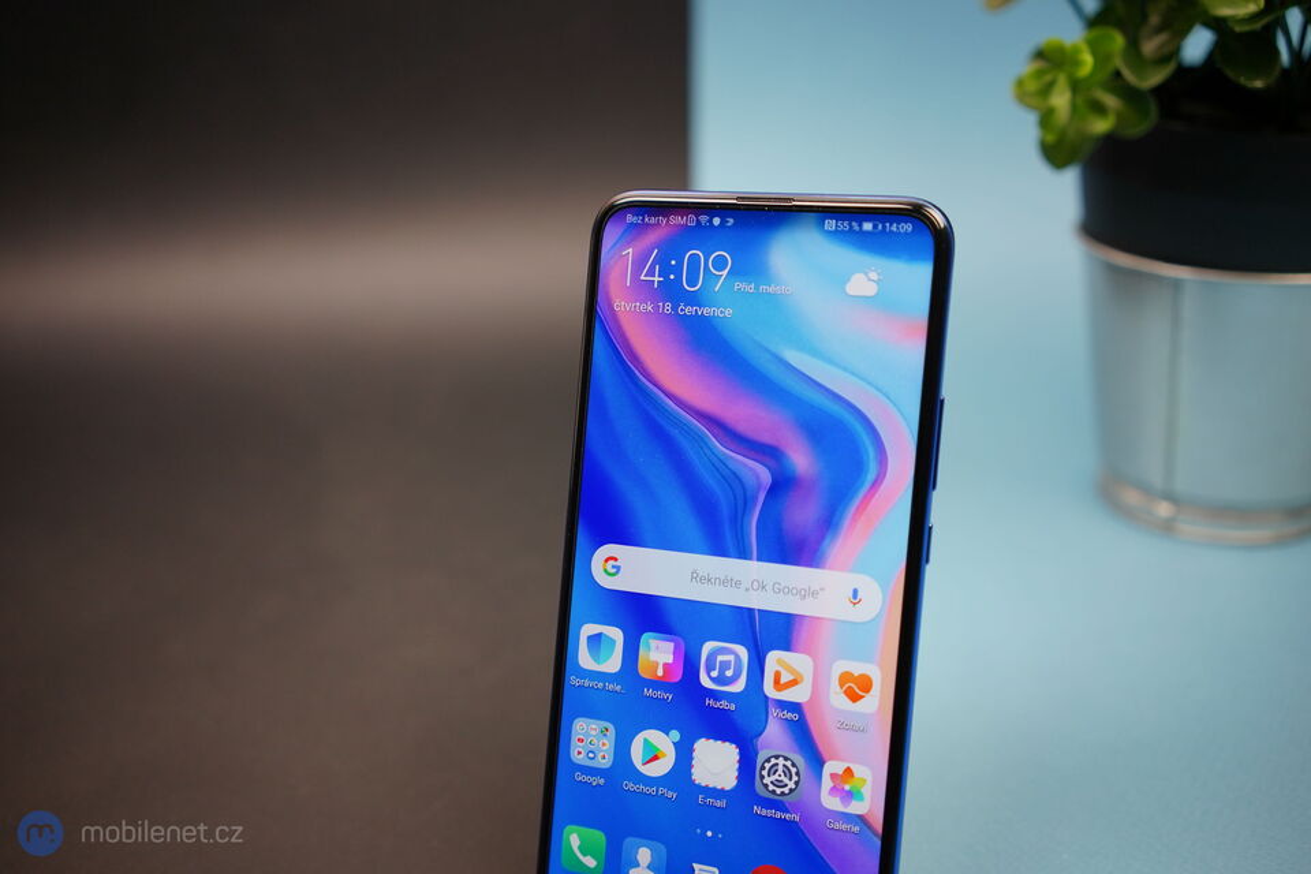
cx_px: 656
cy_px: 437
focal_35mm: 35
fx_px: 1274
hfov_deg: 54.4
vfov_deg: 37.9
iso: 500
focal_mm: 35
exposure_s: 1/250
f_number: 3.5
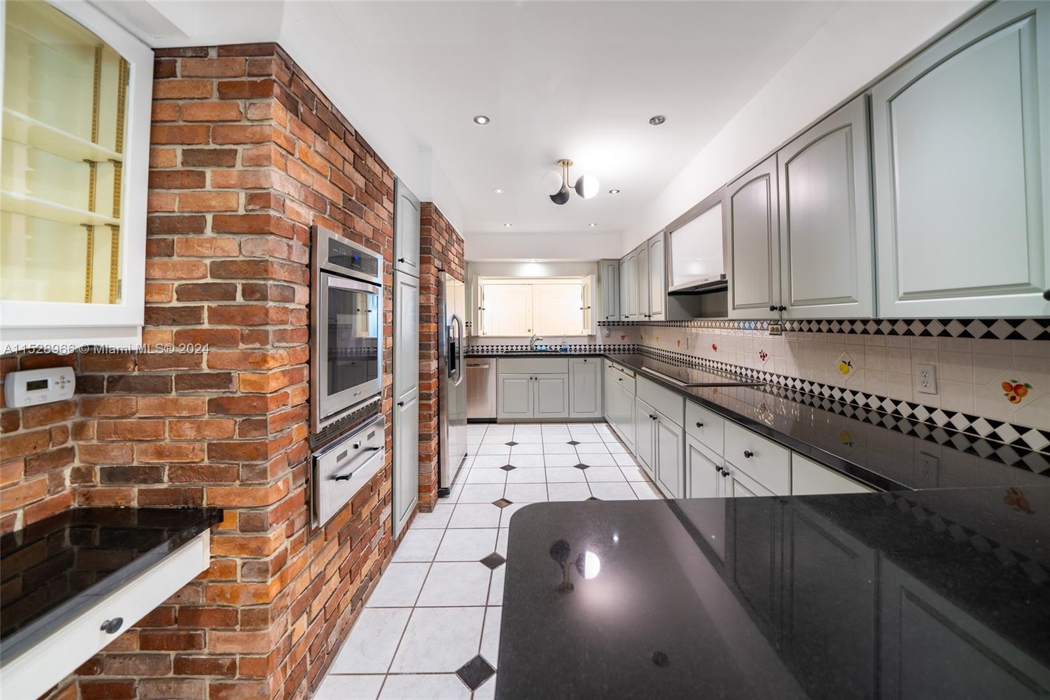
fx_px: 350
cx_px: 525
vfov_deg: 90.0
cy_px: 350
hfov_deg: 112.6
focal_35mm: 12
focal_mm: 12
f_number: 4
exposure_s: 1/2
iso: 100
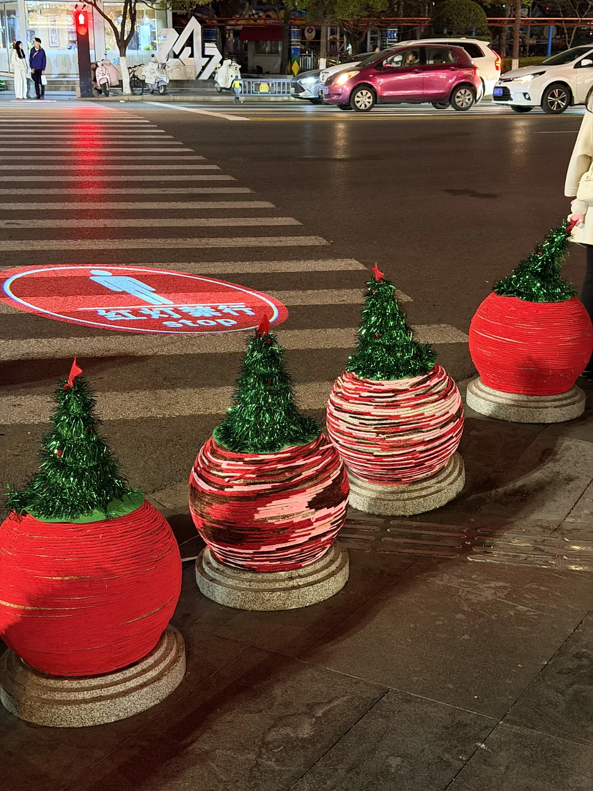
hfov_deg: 30.3
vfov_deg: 39.7
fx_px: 1096
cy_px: 396
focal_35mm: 48
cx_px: 296
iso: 640
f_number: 1.78
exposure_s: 1/25
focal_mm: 6.76
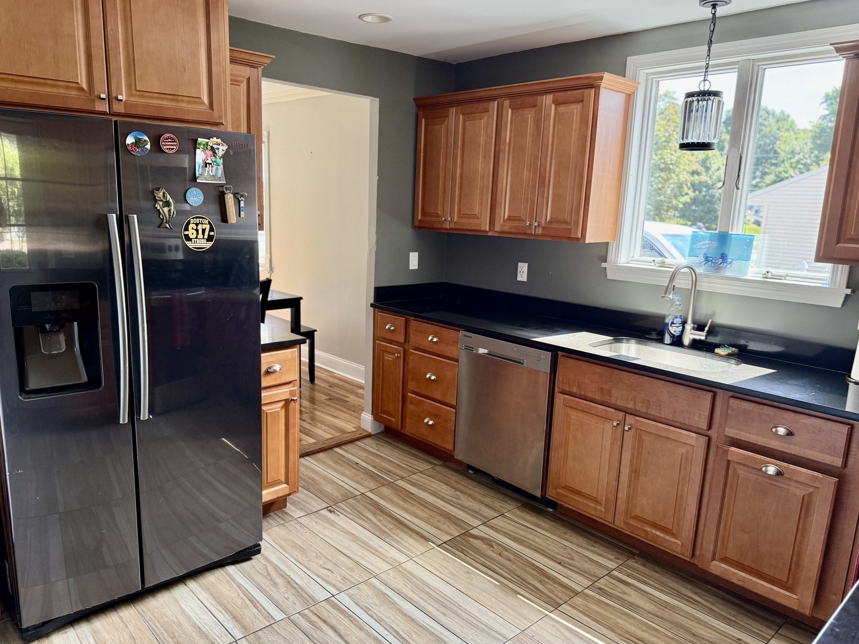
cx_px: 415
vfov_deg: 54.9
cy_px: 327
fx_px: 620
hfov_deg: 69.4
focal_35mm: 25
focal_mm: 6.76
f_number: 1.78
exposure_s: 1/166
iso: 200
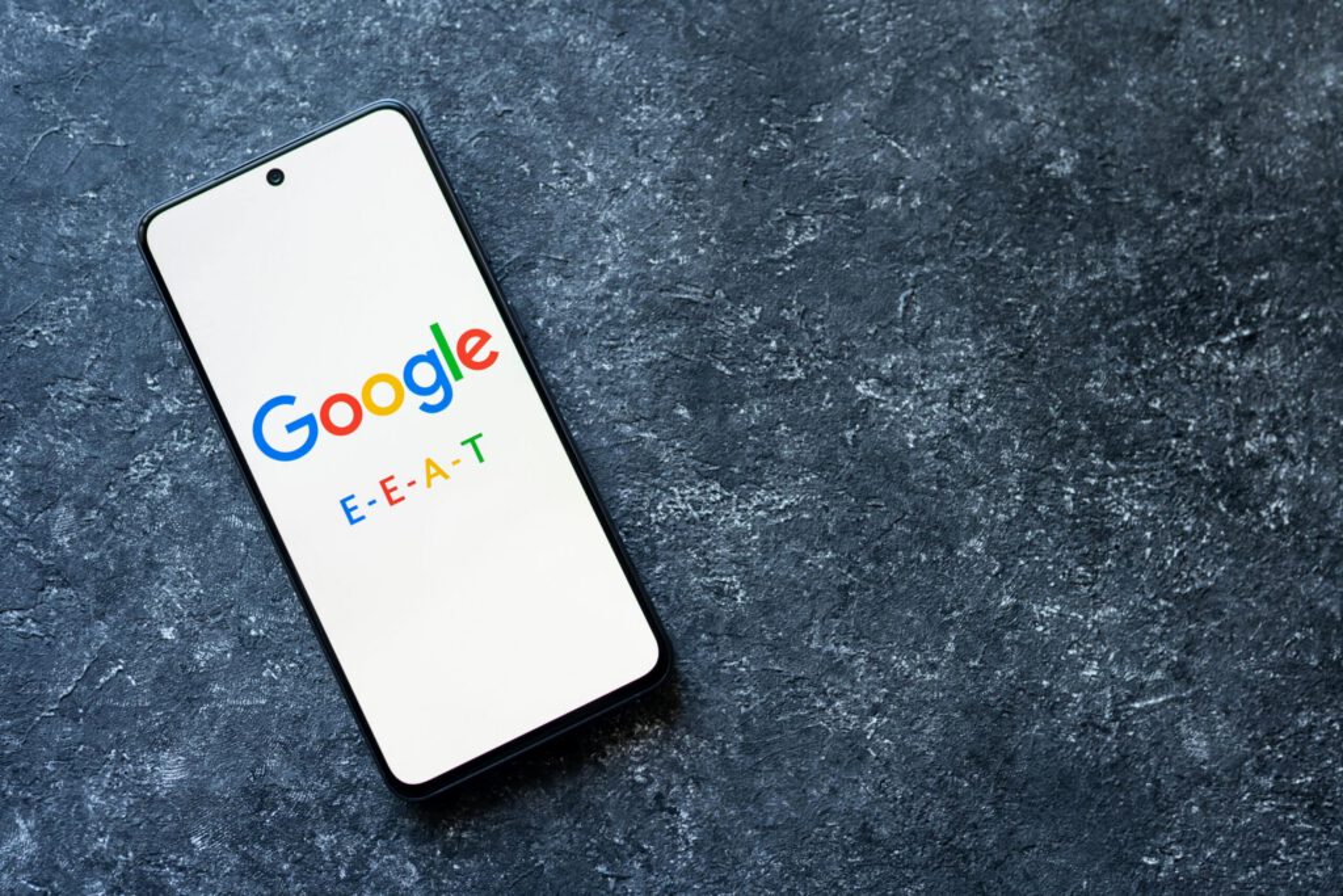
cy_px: 448
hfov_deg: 54.4
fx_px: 1306
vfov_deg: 37.9
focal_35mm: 35
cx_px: 672
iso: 500
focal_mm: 35
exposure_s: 1/100
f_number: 3.5
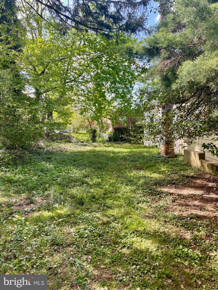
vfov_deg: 67.3
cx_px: 109
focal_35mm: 26
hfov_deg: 53.1
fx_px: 218
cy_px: 145
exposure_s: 1/326
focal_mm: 4.2
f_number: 1.6
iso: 32
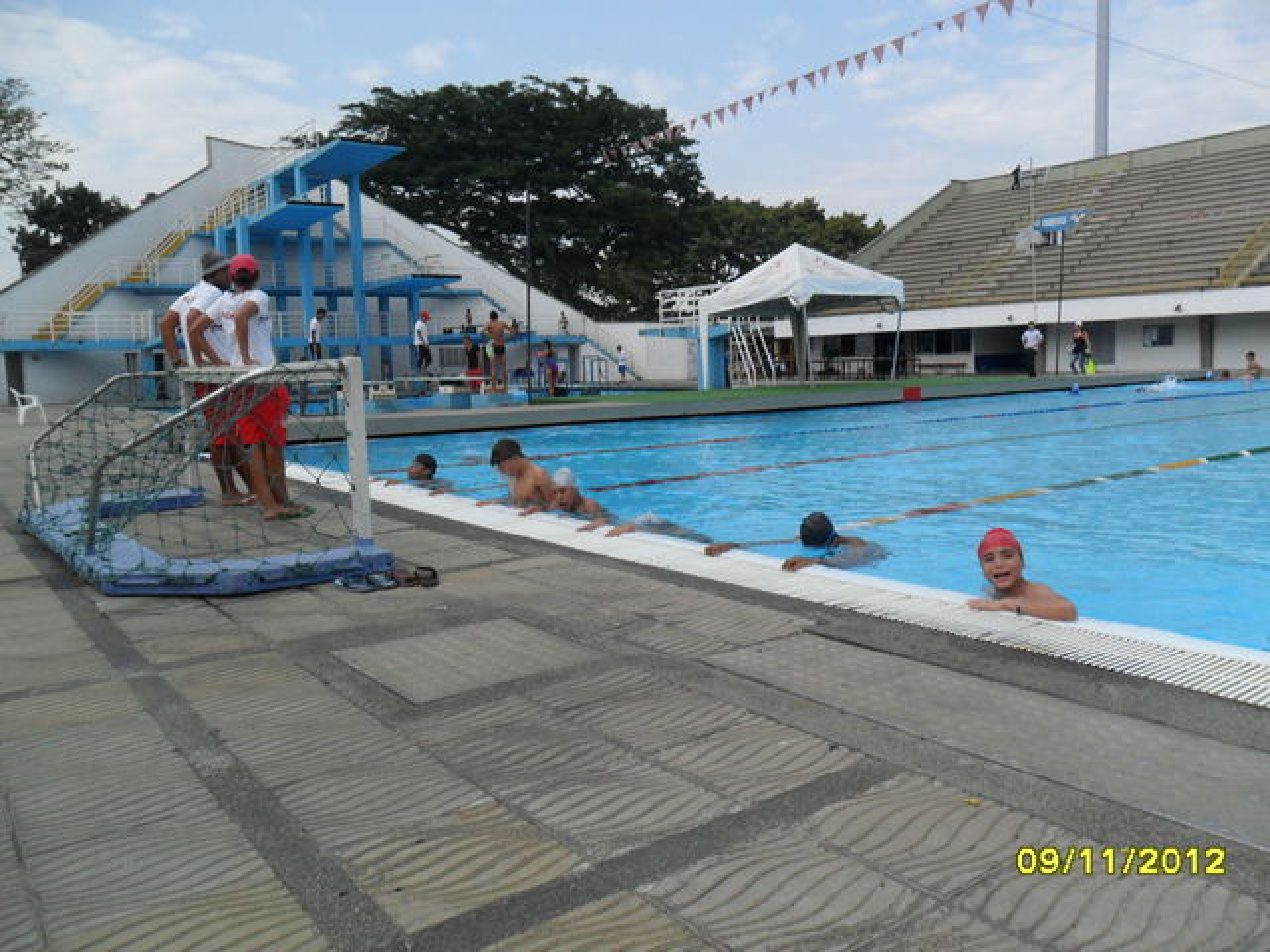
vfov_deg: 51.4
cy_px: 476
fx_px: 991
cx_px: 635
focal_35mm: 27
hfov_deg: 65.3
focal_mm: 4.9
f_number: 8.9
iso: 100
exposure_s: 1/180
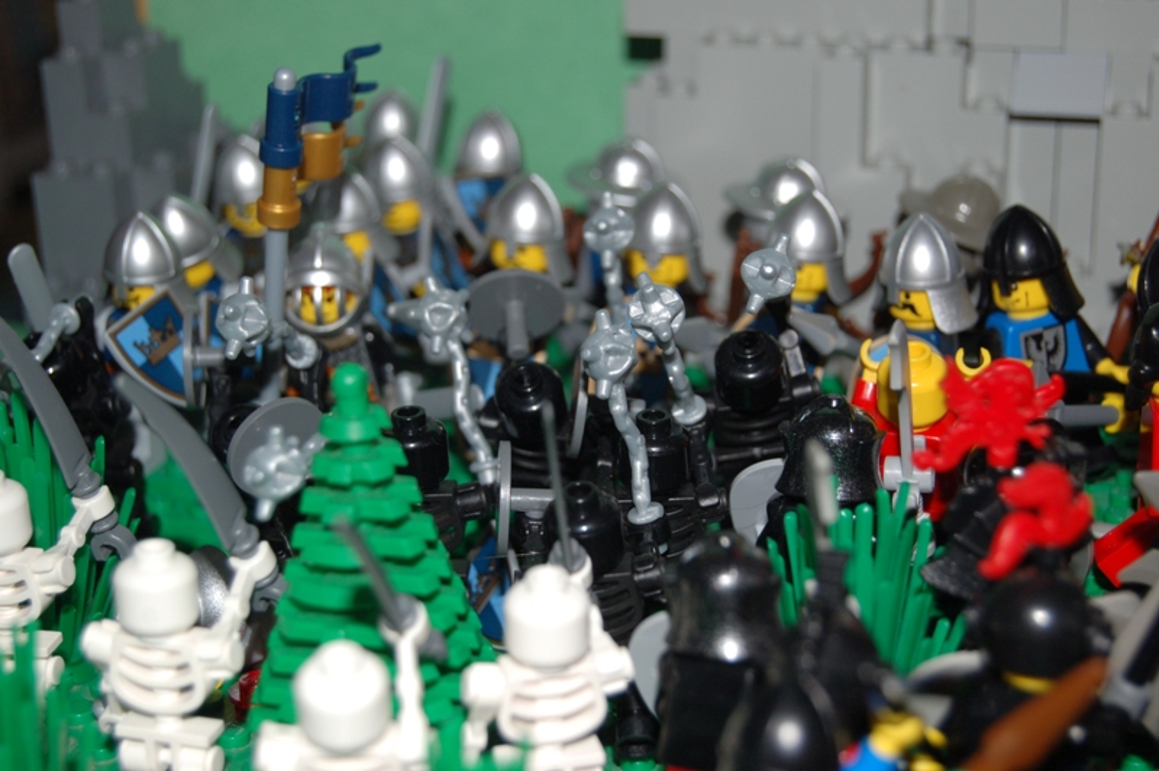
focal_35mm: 72
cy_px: 386
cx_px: 580
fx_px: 2316
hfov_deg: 28.1
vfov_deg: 18.9
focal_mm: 48
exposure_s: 1/60
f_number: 5.6
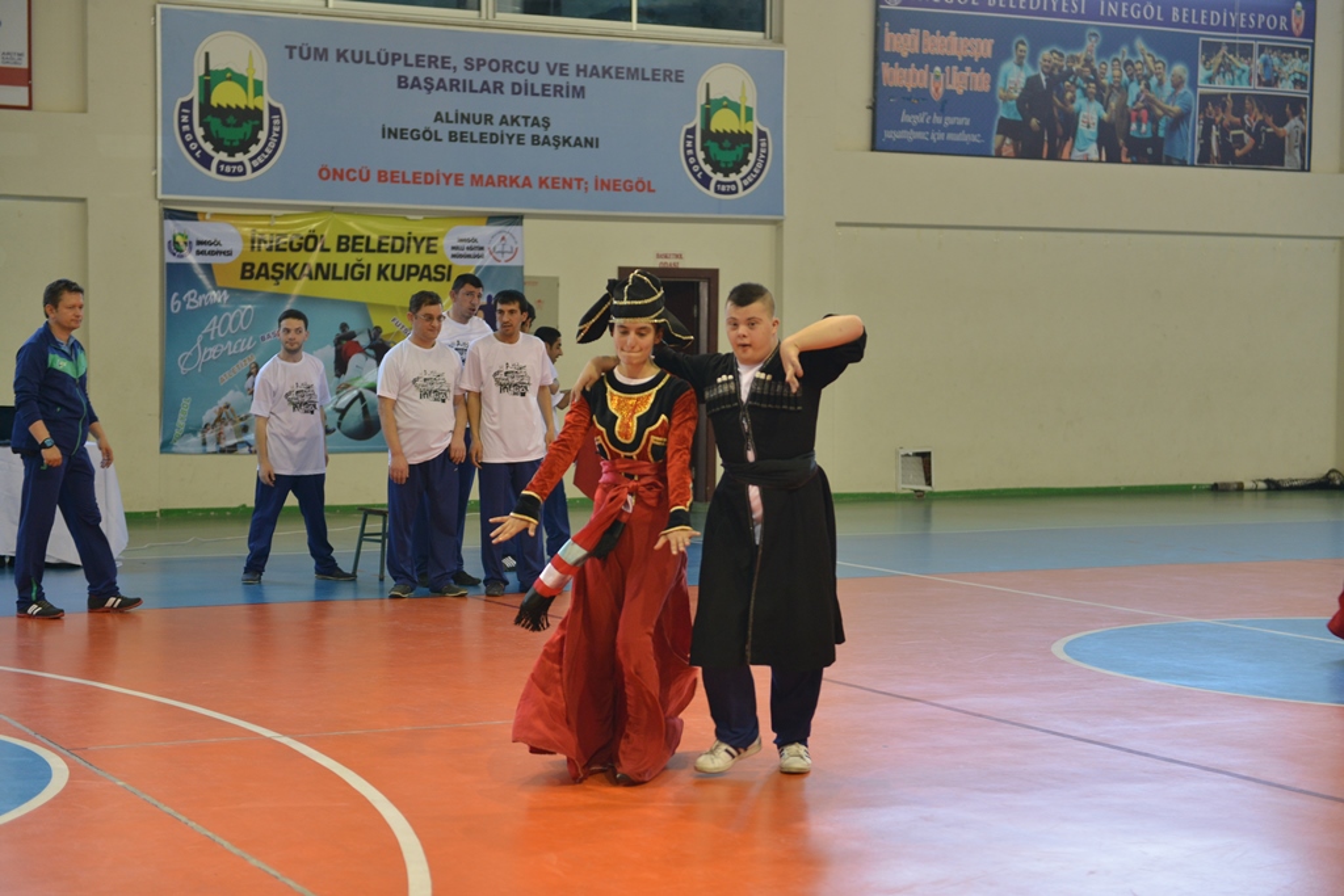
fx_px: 2614
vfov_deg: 19.5
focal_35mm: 70
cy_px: 448
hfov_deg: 28.8
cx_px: 672
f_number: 2.8
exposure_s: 1/200
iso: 1000
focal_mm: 70
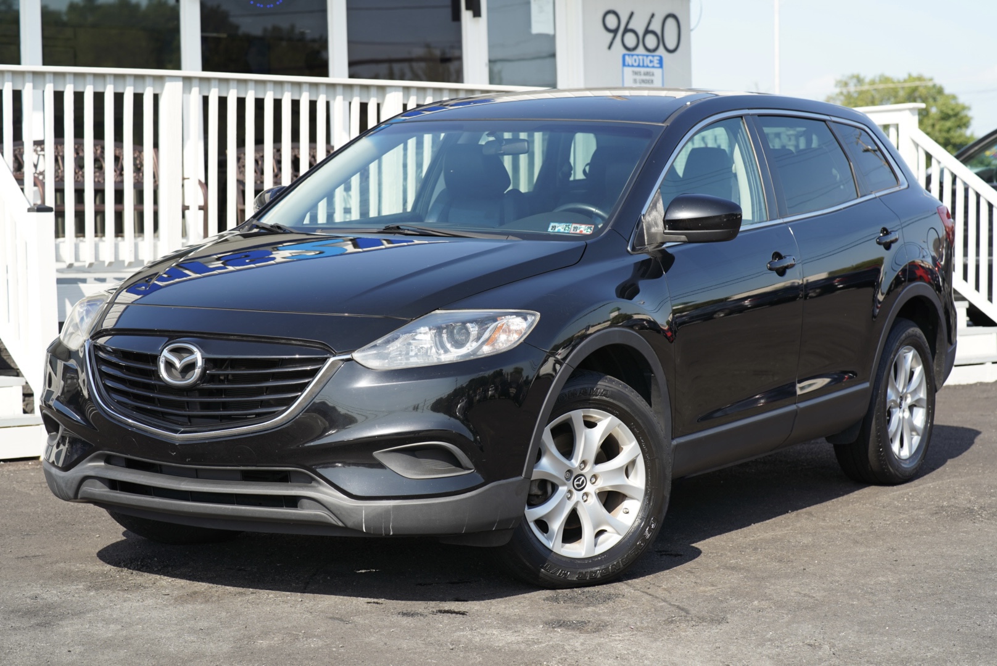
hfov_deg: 23.9
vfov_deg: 16.1
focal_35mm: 85
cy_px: 333
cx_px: 498
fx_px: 2356
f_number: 4.5
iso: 100
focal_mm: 85
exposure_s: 1/250
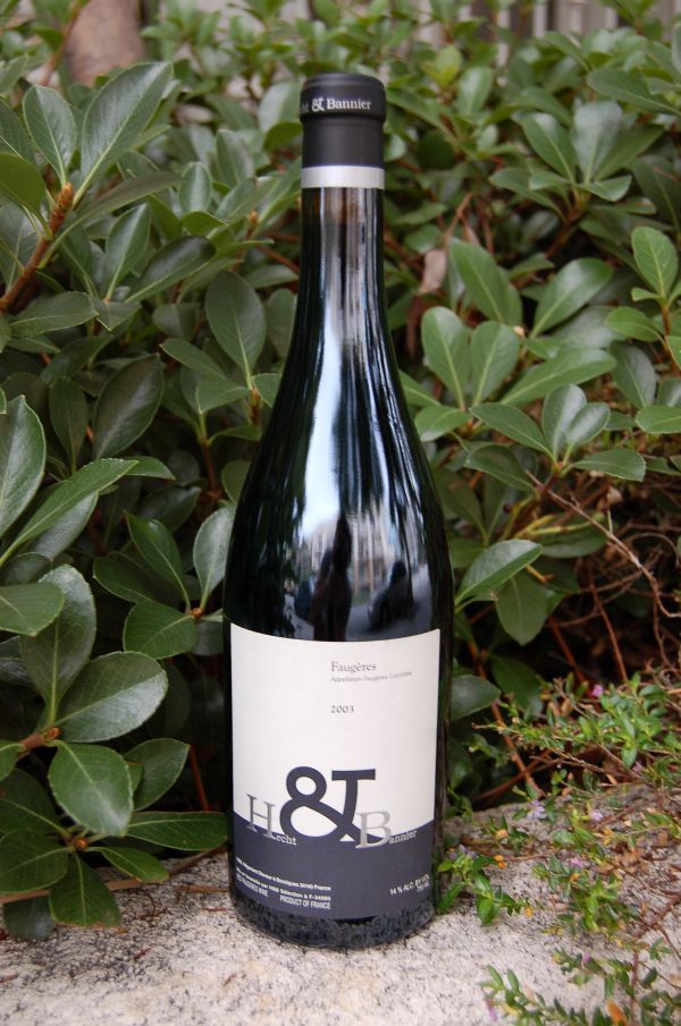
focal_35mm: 39
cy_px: 513
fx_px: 1111
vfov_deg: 49.6
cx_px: 340
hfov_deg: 34.1
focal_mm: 26
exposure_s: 1/100
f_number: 5
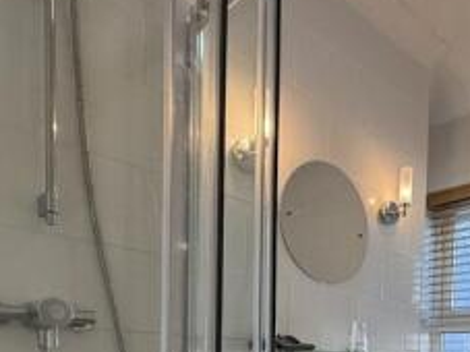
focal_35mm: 36
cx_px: 386
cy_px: 388
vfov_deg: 34.2
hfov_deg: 48.1
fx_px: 489
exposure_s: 1/118
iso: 64
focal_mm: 2.22
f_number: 2.2
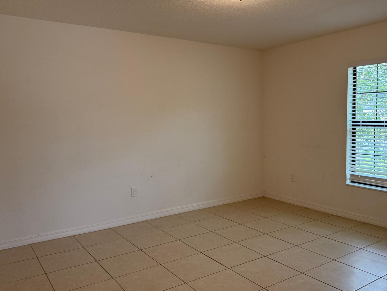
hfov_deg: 59.9
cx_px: 209
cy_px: 140
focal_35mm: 30
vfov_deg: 46.8
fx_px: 335
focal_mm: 6.76
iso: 200
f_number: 1.78
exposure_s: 1/194
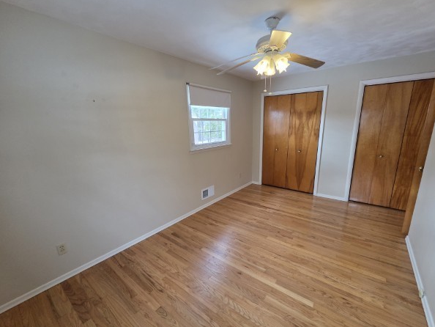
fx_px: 176
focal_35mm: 14
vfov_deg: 85.6
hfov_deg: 102.0
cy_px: 172
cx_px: 223
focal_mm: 2.2
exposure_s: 1/120
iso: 250
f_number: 2.2
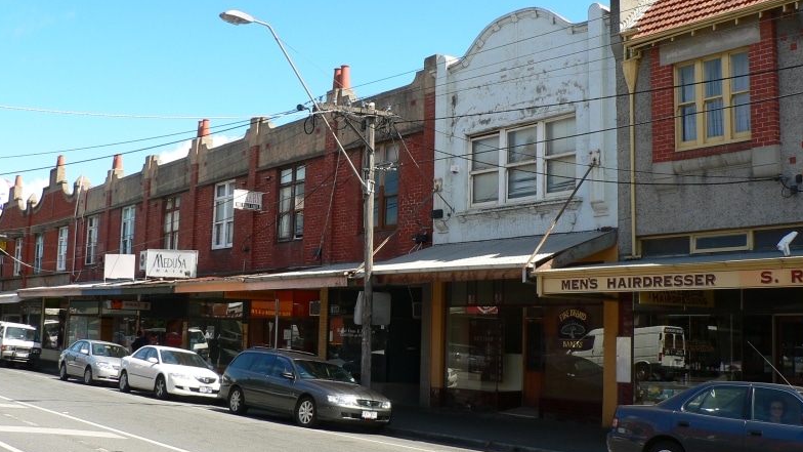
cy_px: 221
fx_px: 852
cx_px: 403
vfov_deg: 29.7
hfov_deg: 50.5
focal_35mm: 40
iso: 80
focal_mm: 6
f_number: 4
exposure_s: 1/320
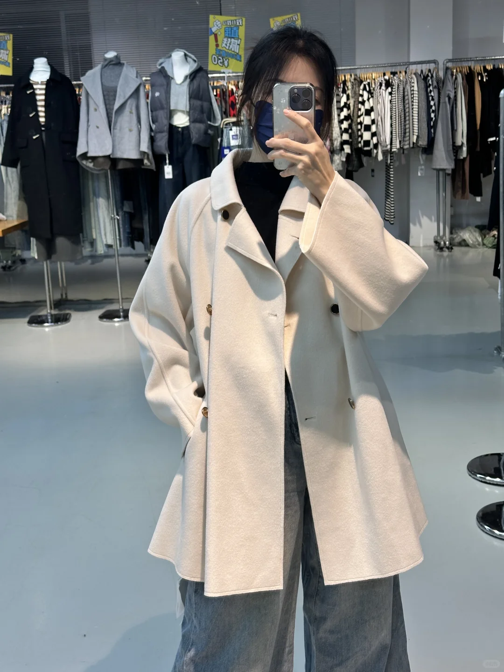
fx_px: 932
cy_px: 336
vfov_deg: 39.7
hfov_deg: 30.3
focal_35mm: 48
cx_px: 252
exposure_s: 1/50
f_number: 1.78
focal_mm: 6.86
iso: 50
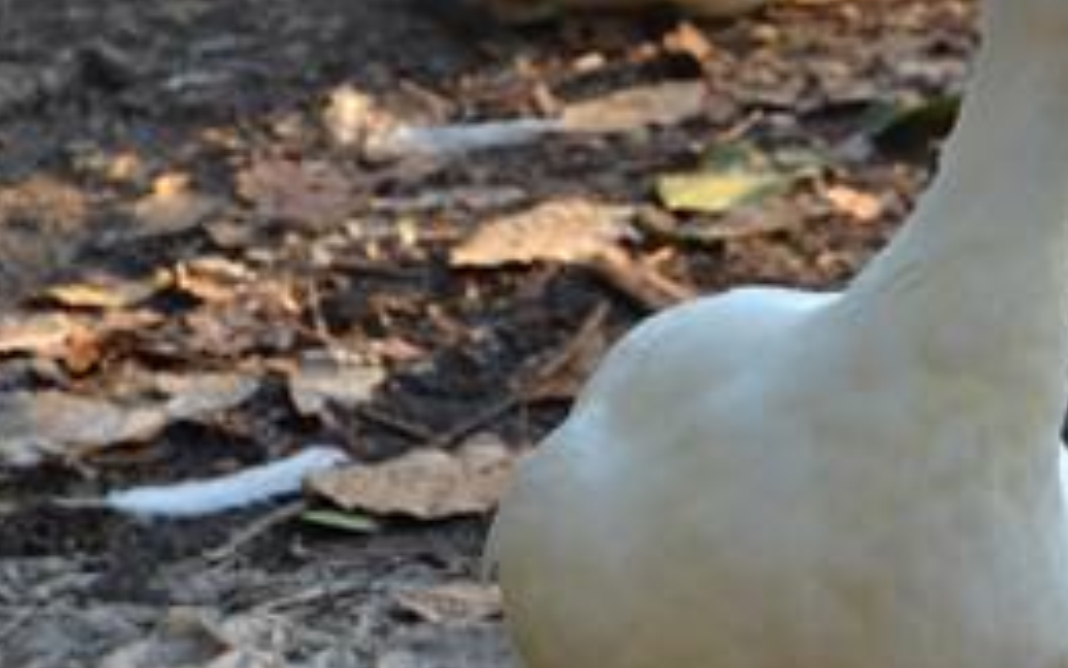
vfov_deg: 3.5
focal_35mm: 372
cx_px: 1076
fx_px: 10835
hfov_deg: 5.6
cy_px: 491
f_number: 8
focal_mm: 105
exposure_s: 1/125
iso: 400
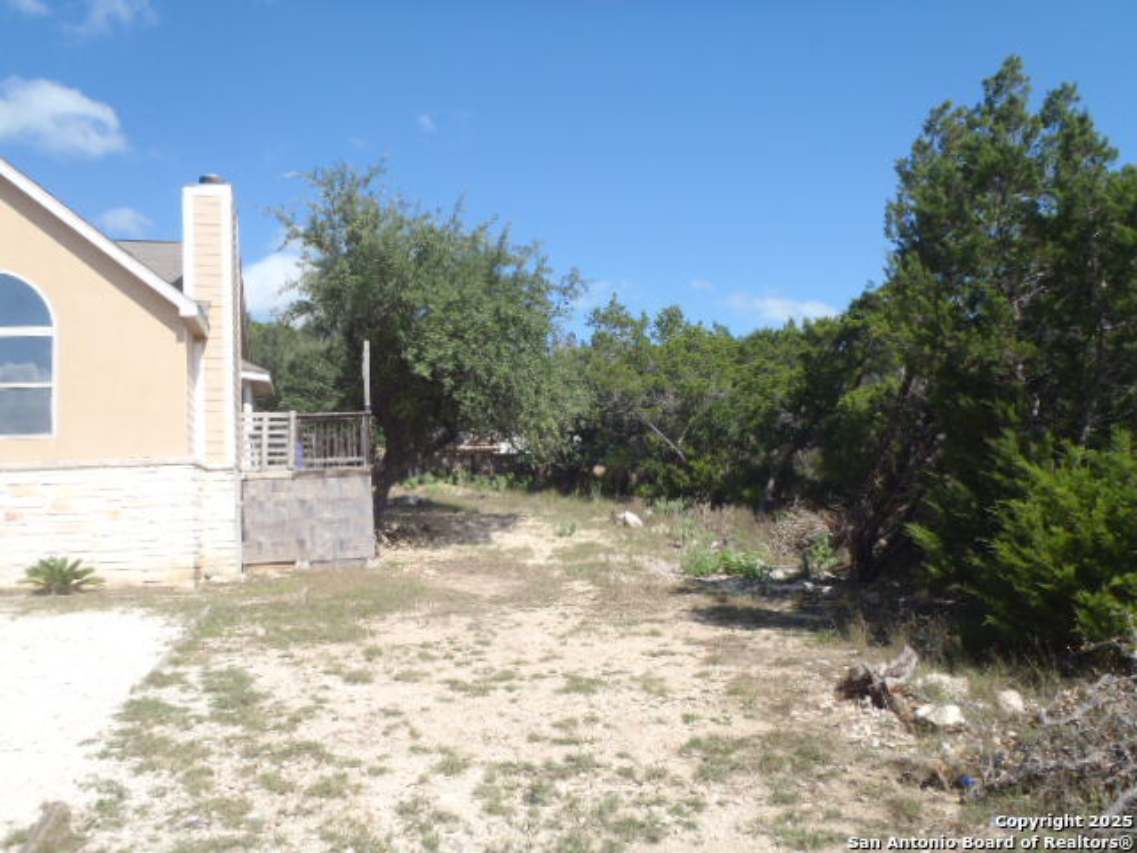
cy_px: 426
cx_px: 568
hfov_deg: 63.4
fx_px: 920
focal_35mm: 28
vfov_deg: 49.7
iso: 80
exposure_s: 1/500
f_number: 3.9
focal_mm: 5
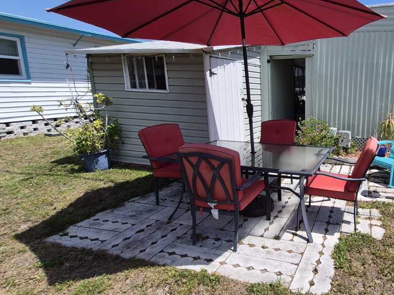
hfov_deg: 67.4
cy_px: 128
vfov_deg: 60.8
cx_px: 328
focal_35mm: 22
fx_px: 250
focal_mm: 1.74
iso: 40
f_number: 2.2
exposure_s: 1/1896
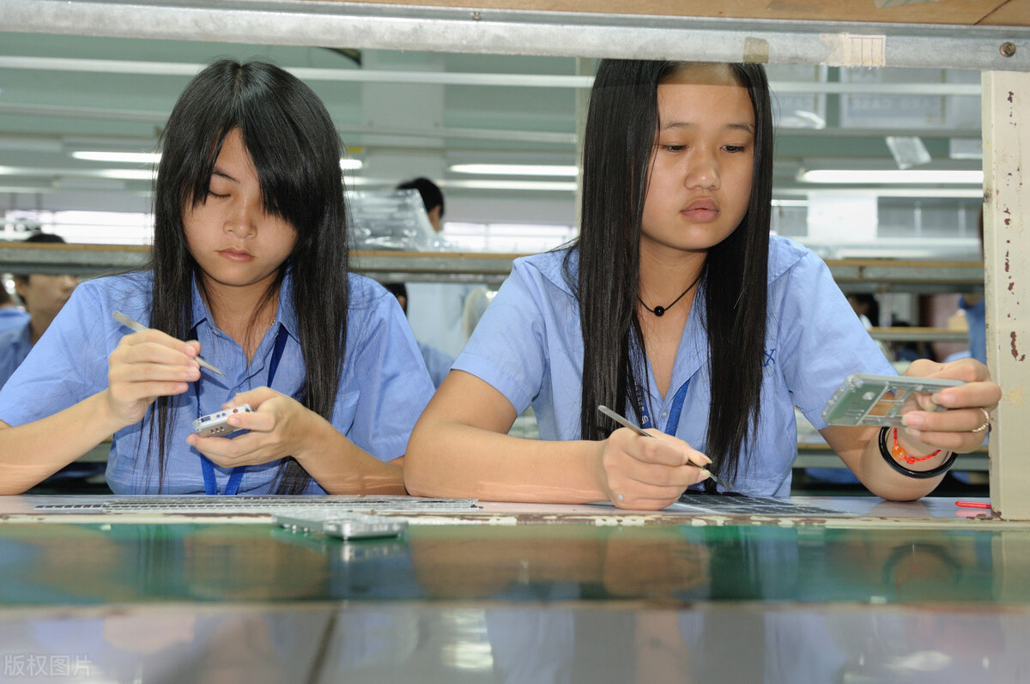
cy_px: 342
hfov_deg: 46.4
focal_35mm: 42
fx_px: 1200
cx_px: 515
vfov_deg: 31.8
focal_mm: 42
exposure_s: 1/100
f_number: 5
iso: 1000
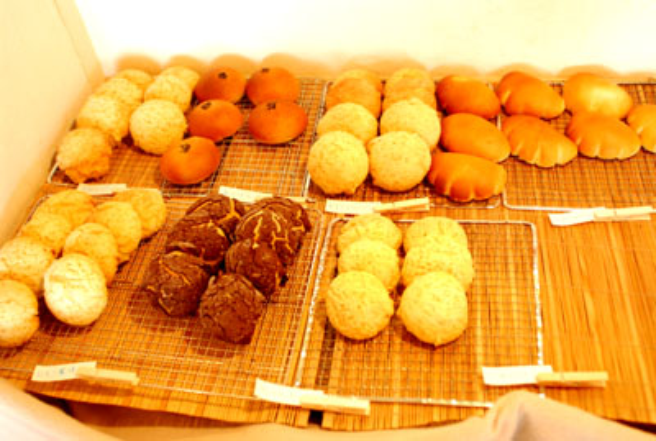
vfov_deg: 37.1
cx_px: 328
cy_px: 220
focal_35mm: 36
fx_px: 658
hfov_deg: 53.0
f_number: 2.8
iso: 800
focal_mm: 24
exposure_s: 1/20
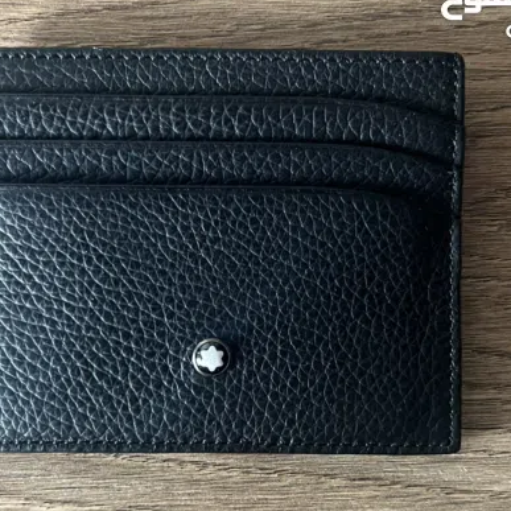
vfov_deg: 43.9
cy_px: 263
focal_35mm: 38
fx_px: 635
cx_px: 243
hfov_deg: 43.8
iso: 320
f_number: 1.5
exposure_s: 1/60
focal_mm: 5.7
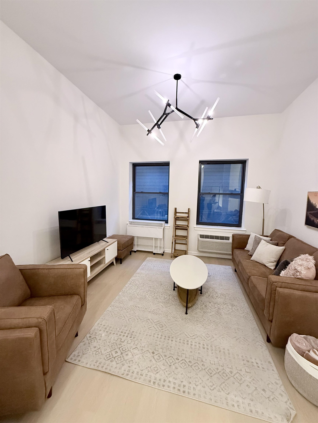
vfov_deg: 102.1
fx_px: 171
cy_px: 212
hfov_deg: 85.7
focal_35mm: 14
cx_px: 159
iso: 640
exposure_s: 1/60
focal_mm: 2.22
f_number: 2.2
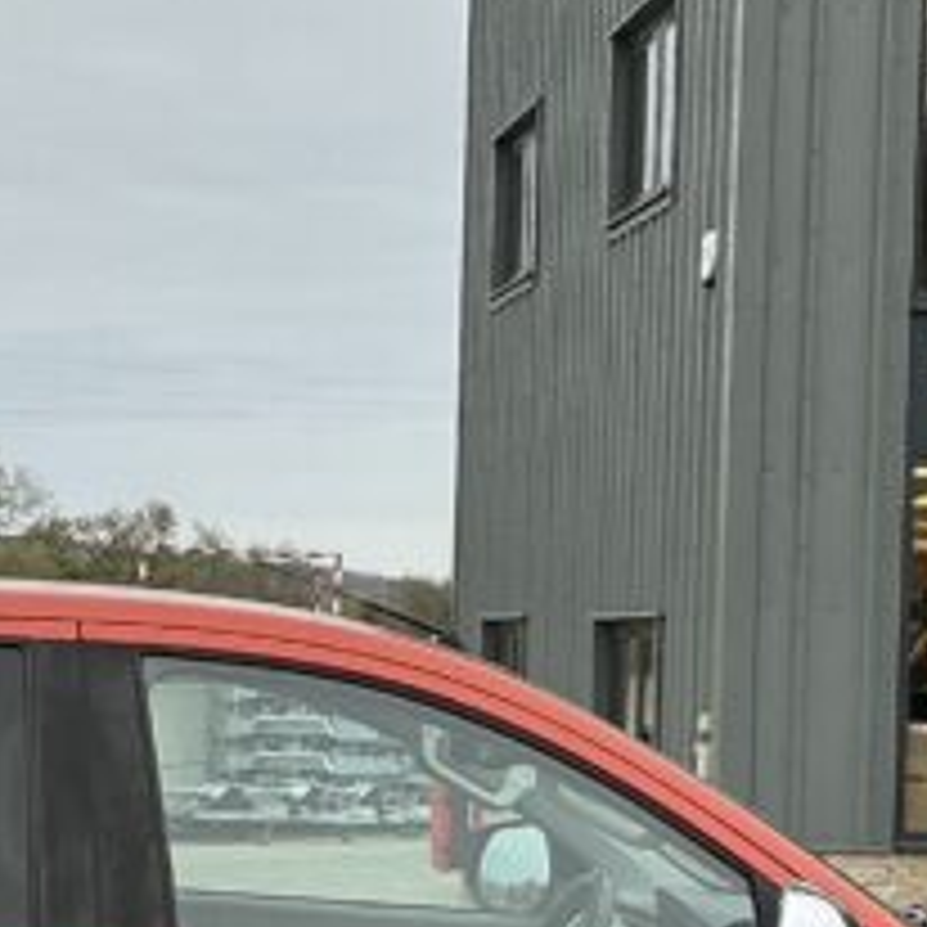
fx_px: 3727
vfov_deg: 14.0
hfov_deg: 14.0
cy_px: 832
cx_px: 54
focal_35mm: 123
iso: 16
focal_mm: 3
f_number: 1.8
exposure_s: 1/122
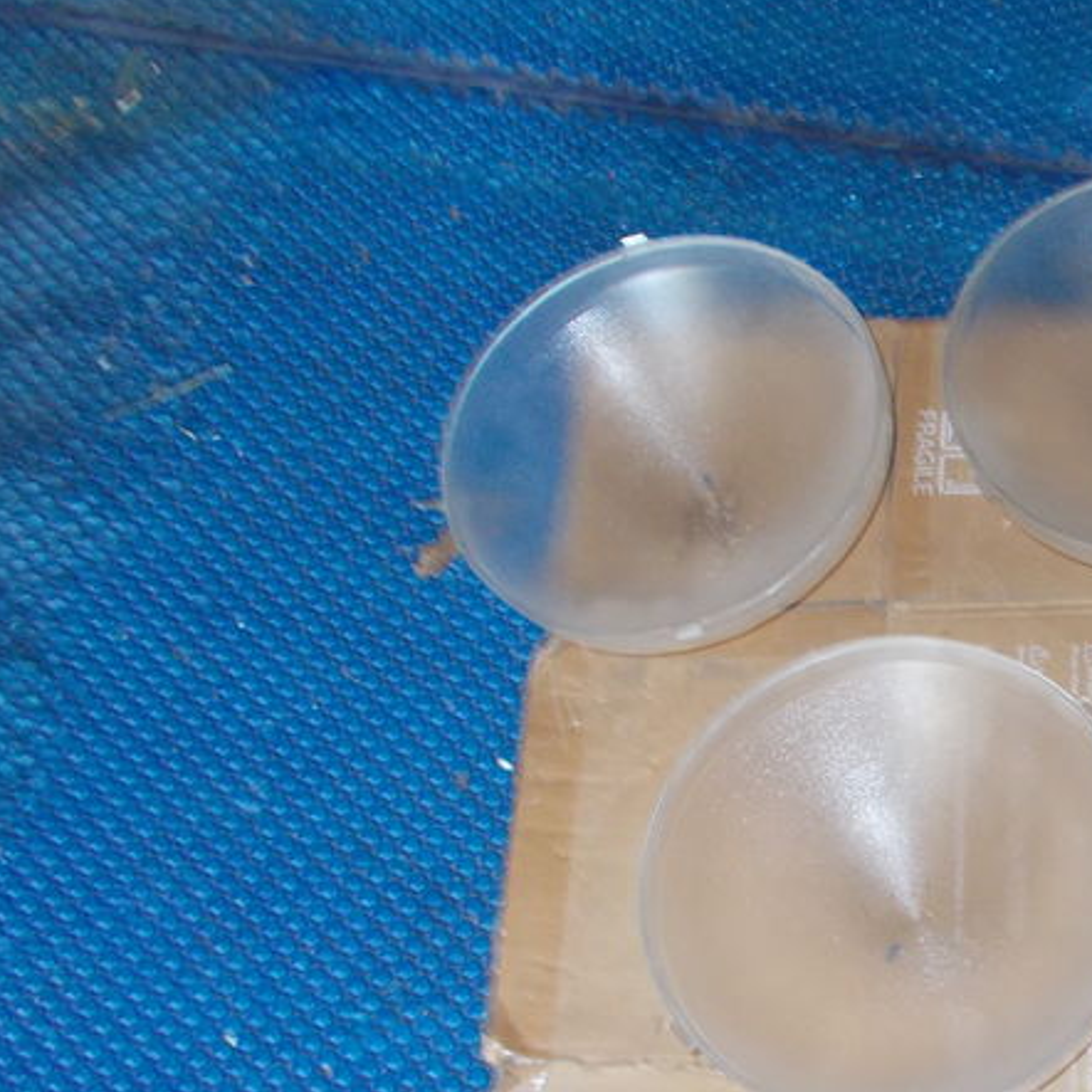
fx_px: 1856
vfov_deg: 32.4
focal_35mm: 52
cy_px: 756
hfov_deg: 29.8
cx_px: 1171
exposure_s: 1/25
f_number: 3.2
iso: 200
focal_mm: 4.6
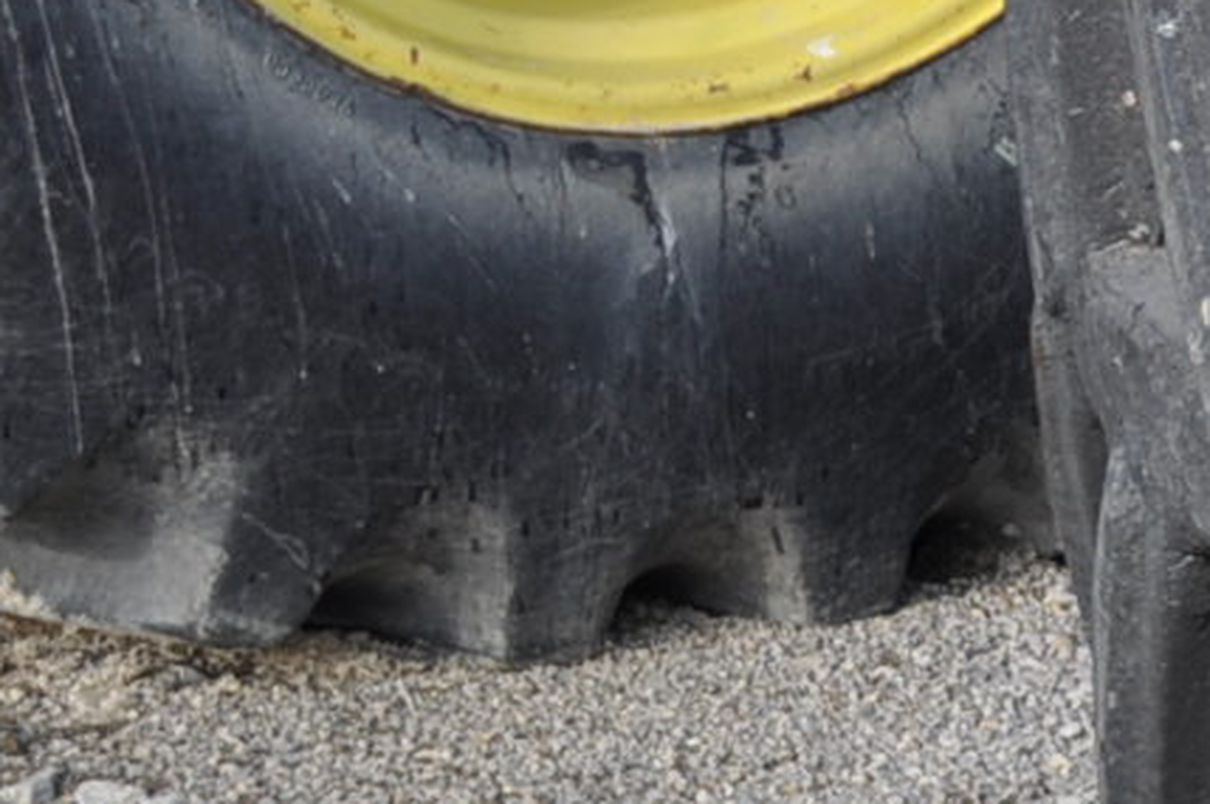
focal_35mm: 195
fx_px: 6547
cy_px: 505
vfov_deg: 7.0
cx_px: 2770
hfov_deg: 9.5
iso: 200
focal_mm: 26
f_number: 6.3
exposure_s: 1/160
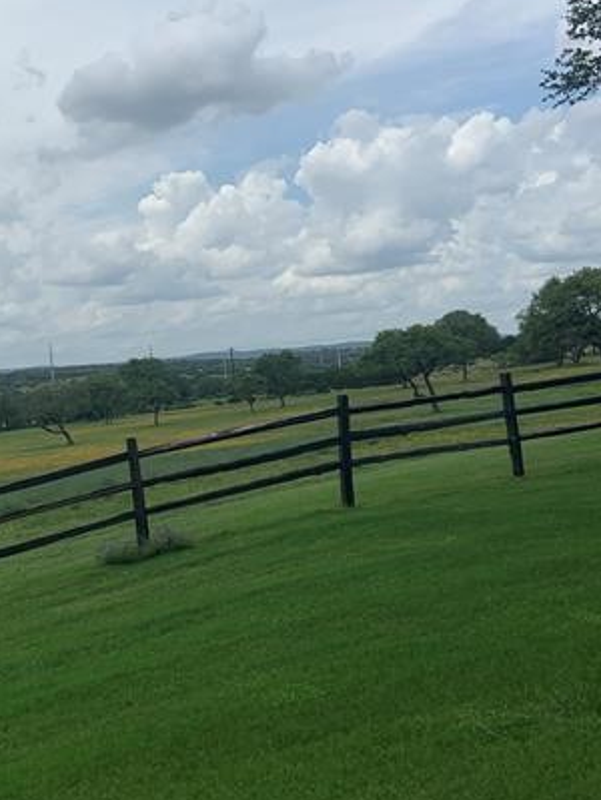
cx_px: 90
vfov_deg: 37.9
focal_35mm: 50
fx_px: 1156
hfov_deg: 28.3
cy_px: 299
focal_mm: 4.25
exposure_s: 1/3788
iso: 25
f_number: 1.8
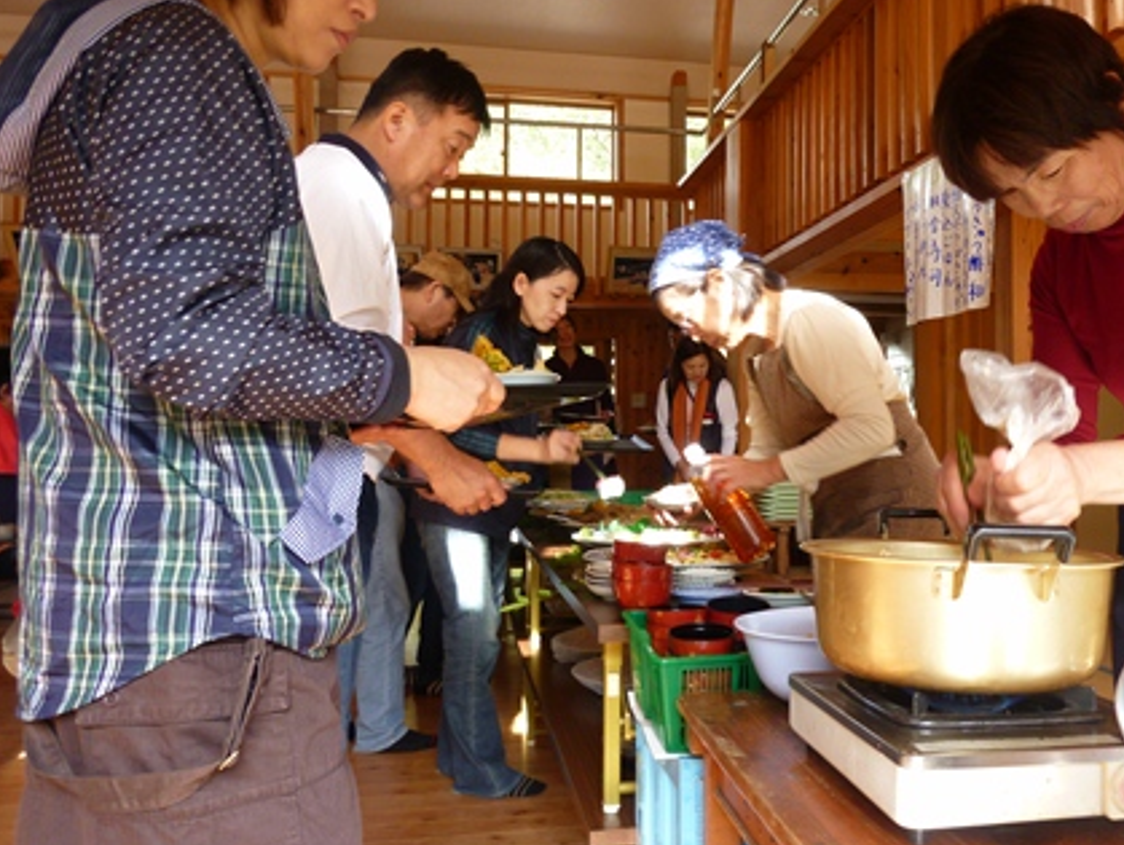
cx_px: 679
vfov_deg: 45.5
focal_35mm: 31
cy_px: 416
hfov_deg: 57.8
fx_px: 1007
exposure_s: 1/30
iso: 125
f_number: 3.3
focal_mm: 4.5
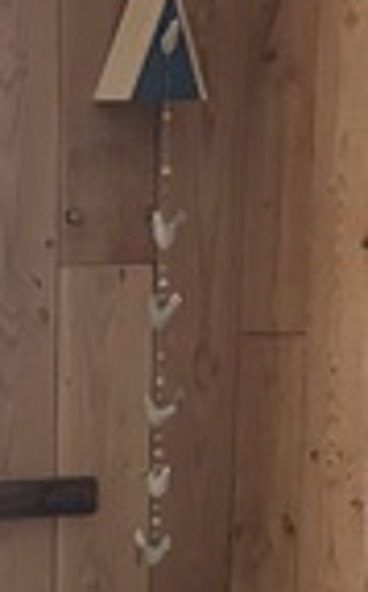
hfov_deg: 8.6
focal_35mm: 148
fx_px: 2382
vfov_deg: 13.2
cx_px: -219
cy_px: 931
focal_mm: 5.96
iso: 400
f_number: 1.6
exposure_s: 1/60
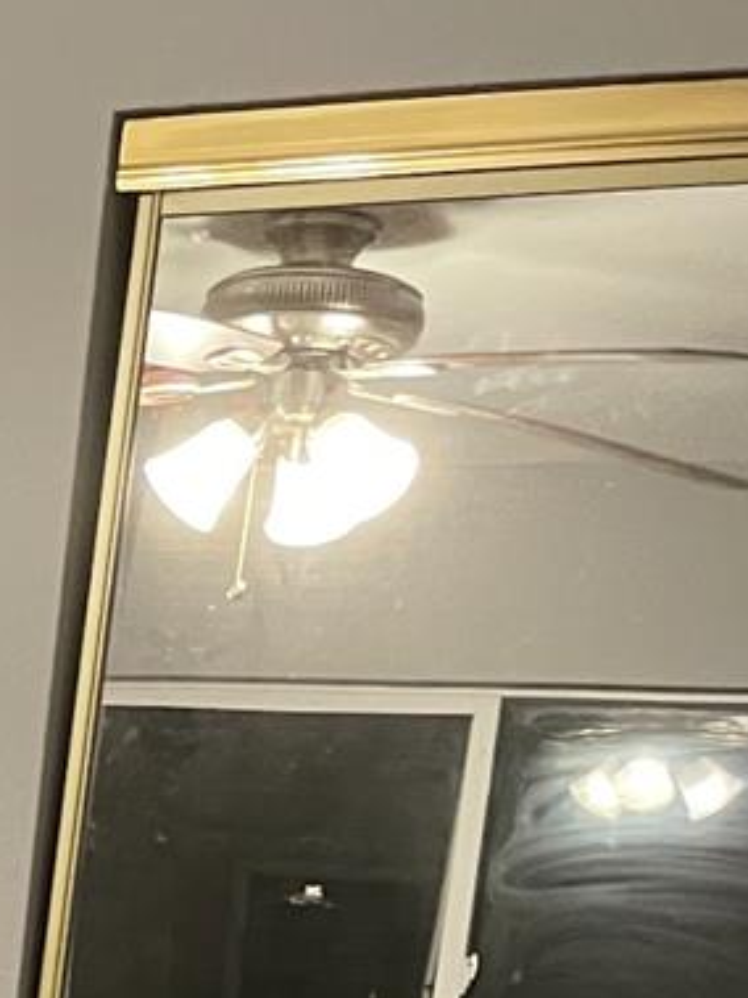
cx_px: -636
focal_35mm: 103
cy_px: 1401
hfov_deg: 12.9
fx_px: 2969
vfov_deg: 17.5
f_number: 1.6
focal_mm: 5.1
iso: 400
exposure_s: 1/60
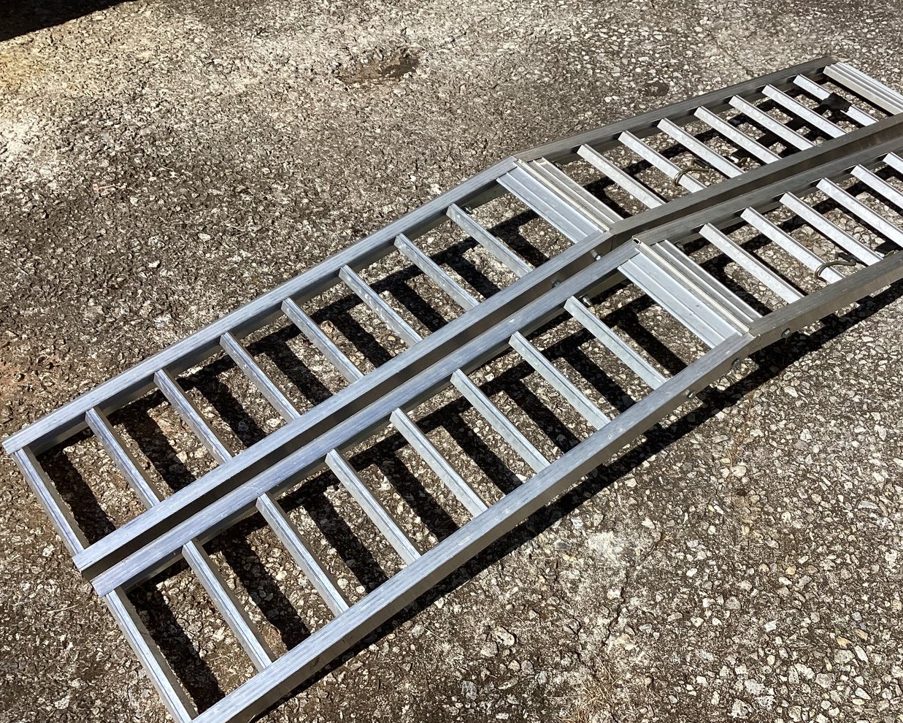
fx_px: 989
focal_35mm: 37
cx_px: 532
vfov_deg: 40.1
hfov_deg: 48.8
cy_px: 387
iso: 25
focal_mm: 3.3
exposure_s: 1/1456
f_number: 2.4
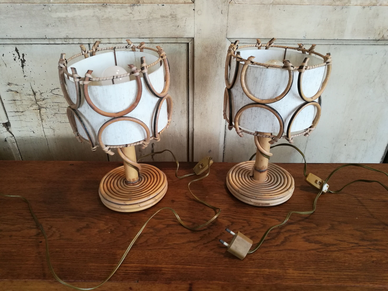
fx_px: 303
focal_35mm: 27
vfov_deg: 51.4
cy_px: 146
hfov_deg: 65.3
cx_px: 194
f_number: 2.2
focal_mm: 4.5
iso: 250
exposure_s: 1/30
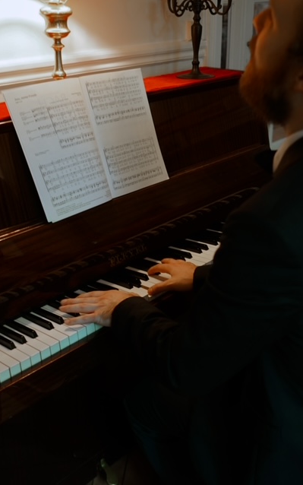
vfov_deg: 46.2
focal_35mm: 43
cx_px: 147
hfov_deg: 29.9
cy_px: 242
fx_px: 568
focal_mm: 28
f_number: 2.8
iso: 640
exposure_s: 1/60
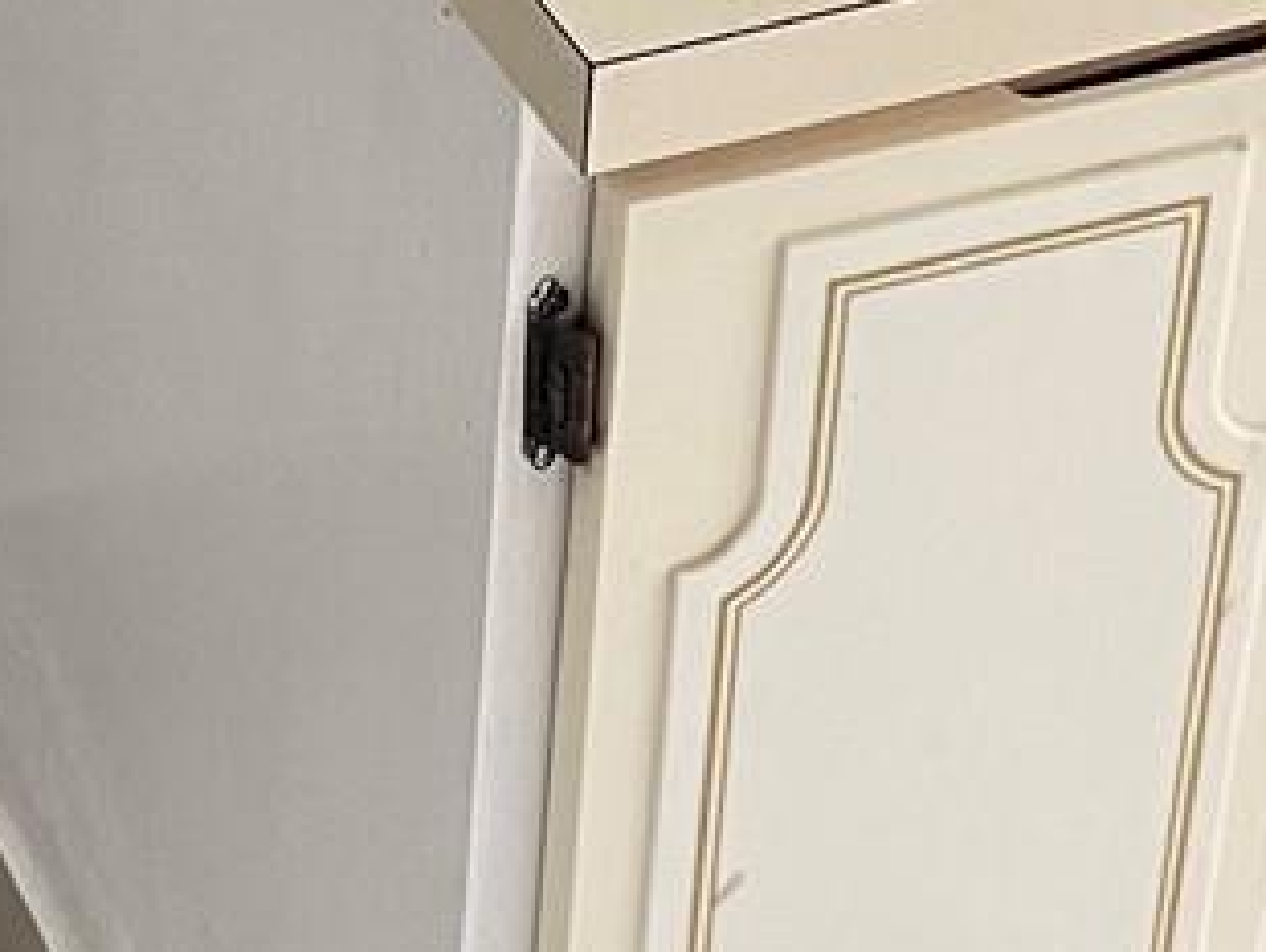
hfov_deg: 14.3
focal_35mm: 134
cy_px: -887
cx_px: -221
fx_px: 4905
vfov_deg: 10.3
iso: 125
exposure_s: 1/60
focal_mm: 4.2
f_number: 1.6
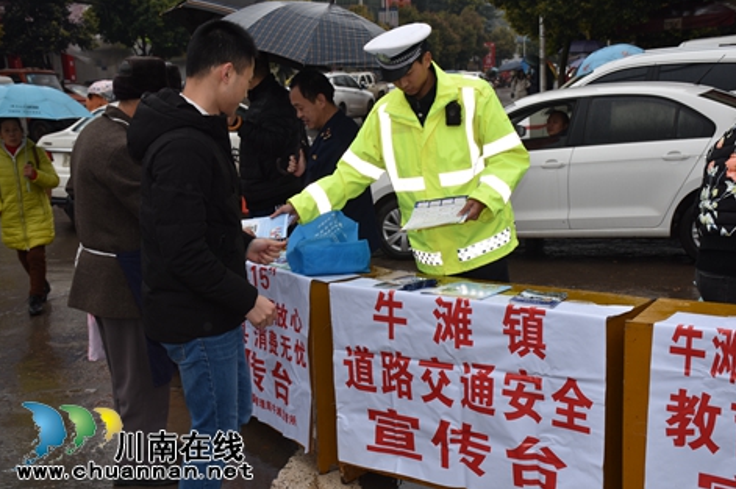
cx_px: 355
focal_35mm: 51
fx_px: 1042
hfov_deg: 38.9
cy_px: 255
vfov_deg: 26.4
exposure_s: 1/125
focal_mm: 32
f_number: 5.6
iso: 160
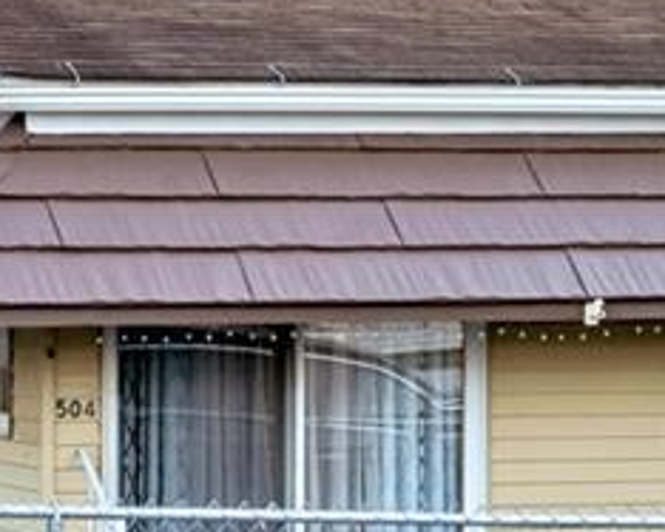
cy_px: 77
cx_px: 128
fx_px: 3226
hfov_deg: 11.7
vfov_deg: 9.4
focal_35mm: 164
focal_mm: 40
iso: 125
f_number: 5
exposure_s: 1/60
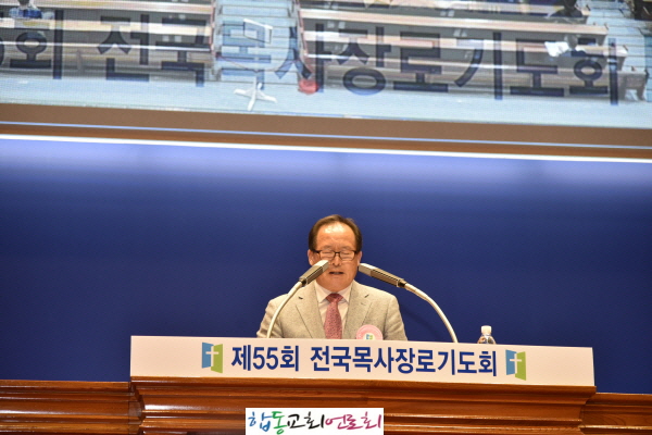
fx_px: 2173
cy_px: 218
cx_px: 326
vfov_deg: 11.4
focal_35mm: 120
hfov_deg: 17.1
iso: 800
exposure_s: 1/200
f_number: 4
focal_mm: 120
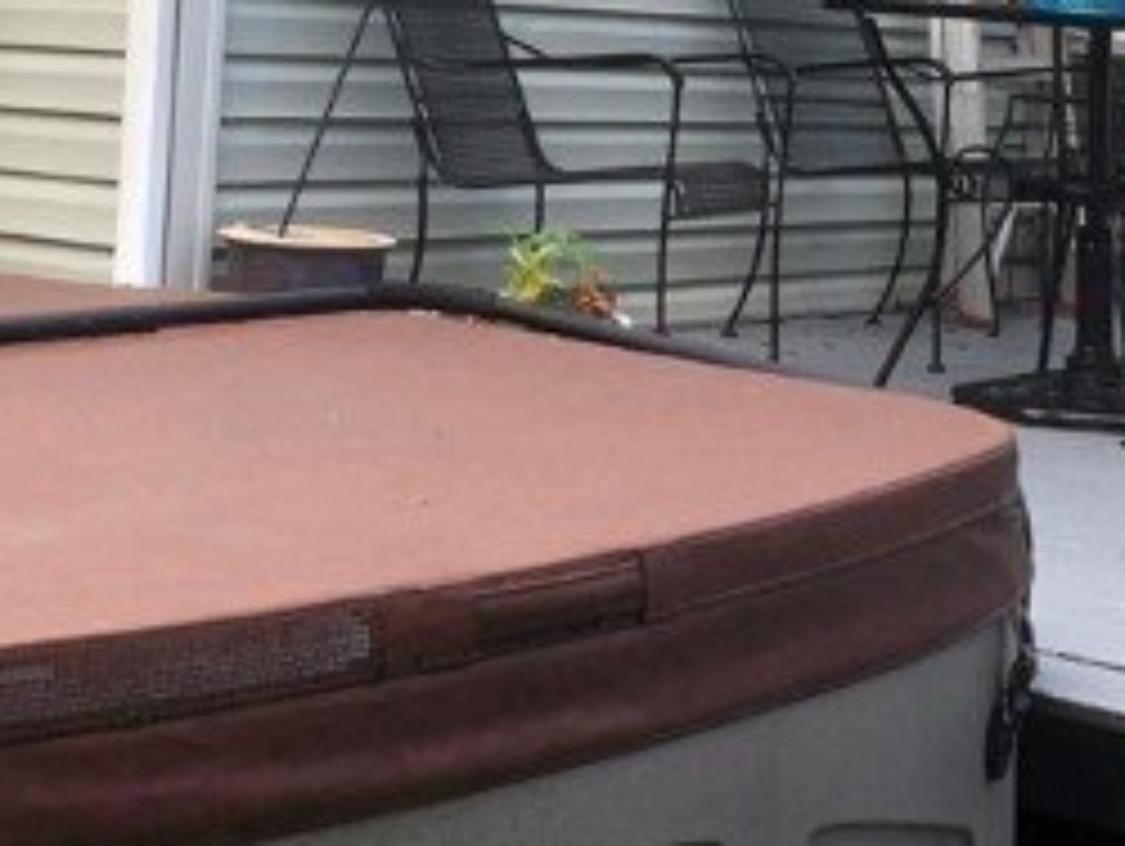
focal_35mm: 86
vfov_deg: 16.5
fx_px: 2798
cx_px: 464
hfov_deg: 22.7
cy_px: -153
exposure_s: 1/179
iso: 20
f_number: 1.8
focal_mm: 3.99
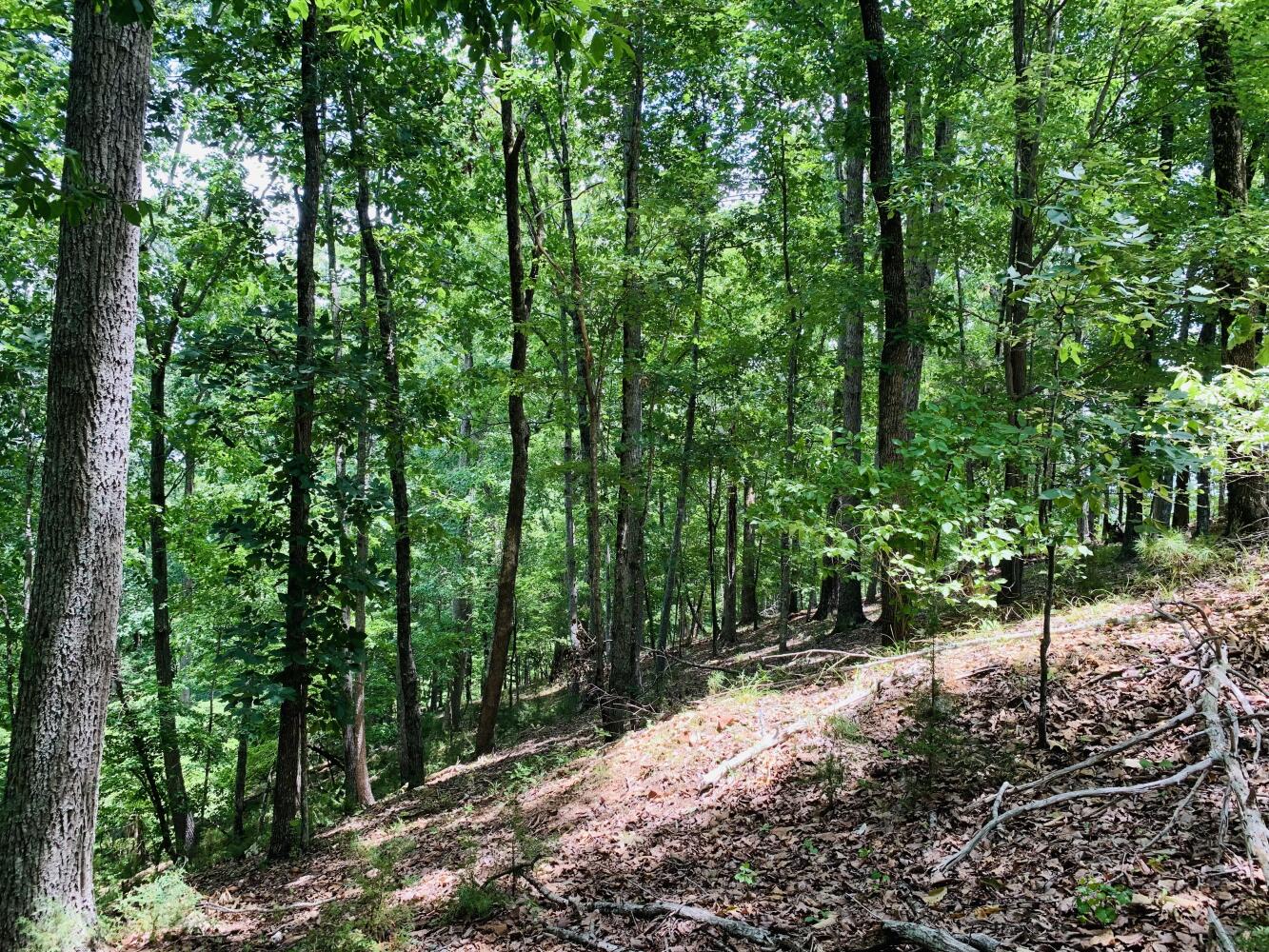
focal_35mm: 26
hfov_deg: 67.3
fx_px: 953
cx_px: 634
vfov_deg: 53.1
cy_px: 476
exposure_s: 1/124
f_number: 1.8
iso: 25
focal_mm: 4.25
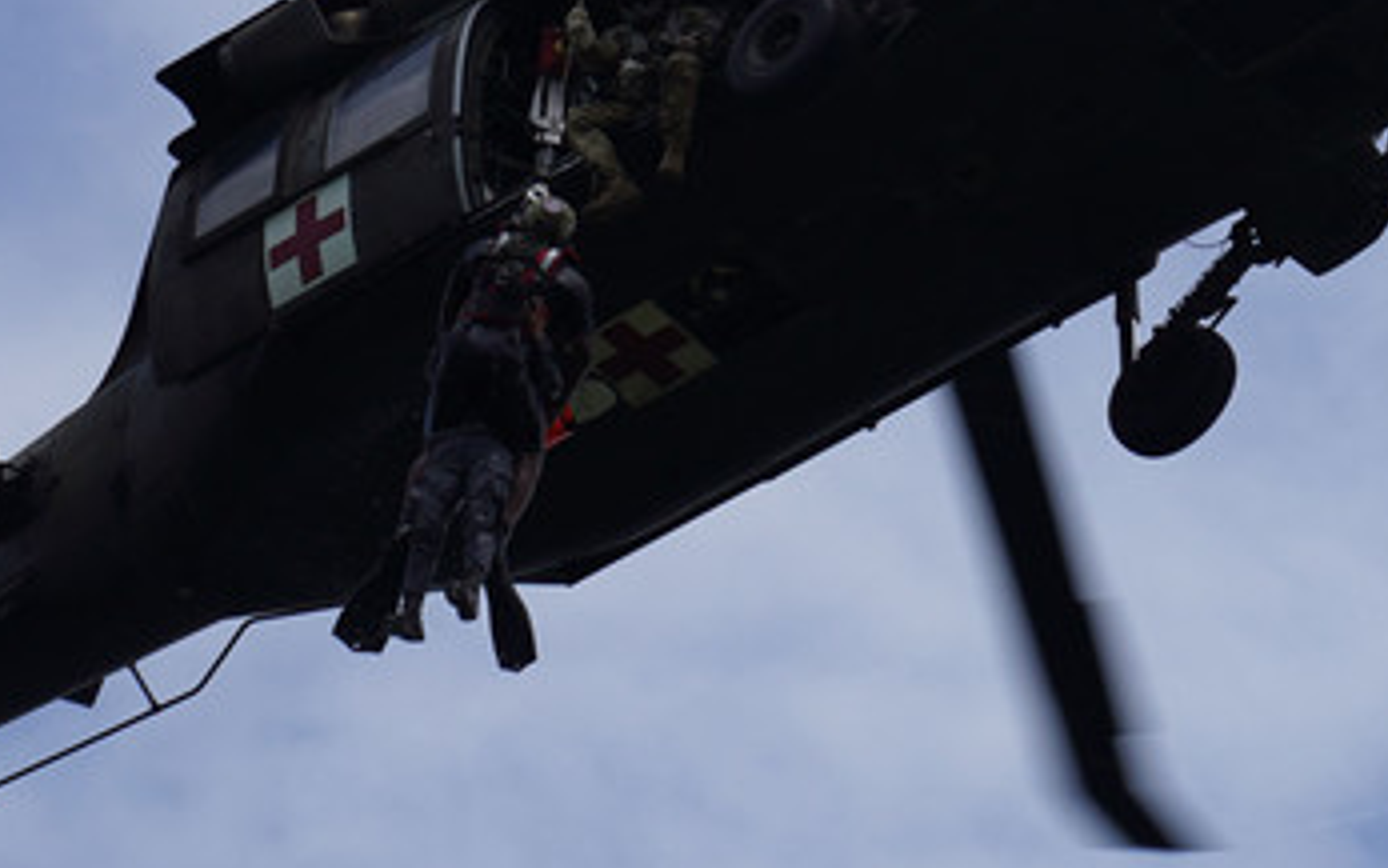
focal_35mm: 247
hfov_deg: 8.5
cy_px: -148
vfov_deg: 5.3
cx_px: 872
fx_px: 9345
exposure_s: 1/640
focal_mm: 70
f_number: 6.3
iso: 100
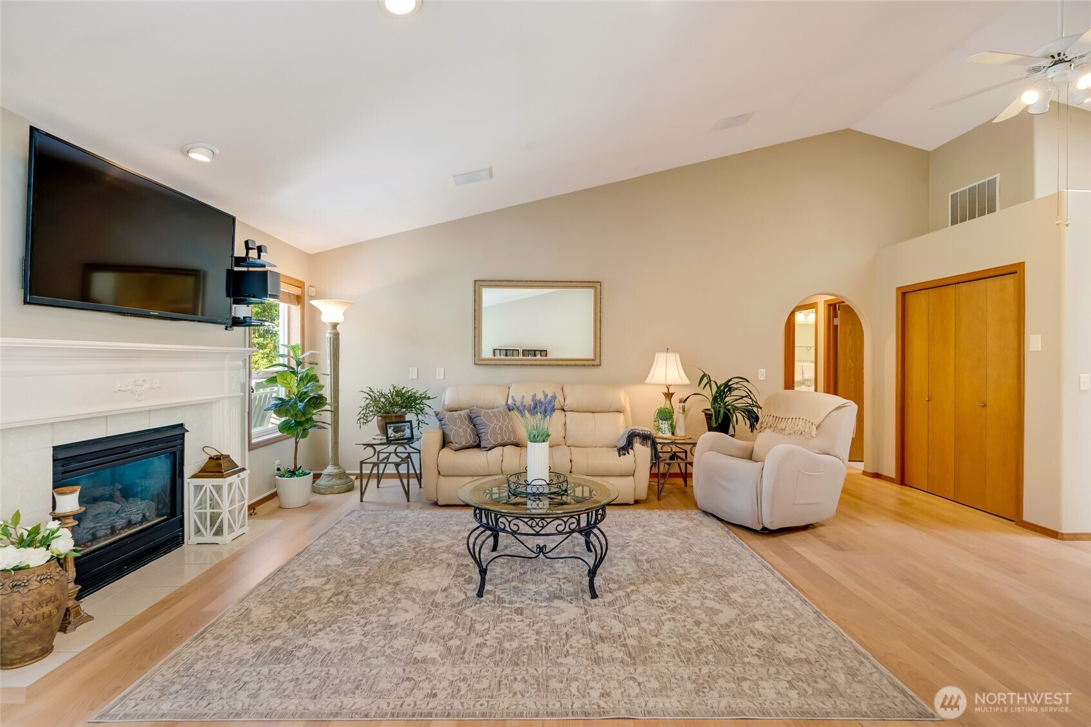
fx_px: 485
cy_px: 364
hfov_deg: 96.7
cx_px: 546
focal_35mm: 16
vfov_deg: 73.7
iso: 400
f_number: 8
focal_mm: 16
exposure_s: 1/320
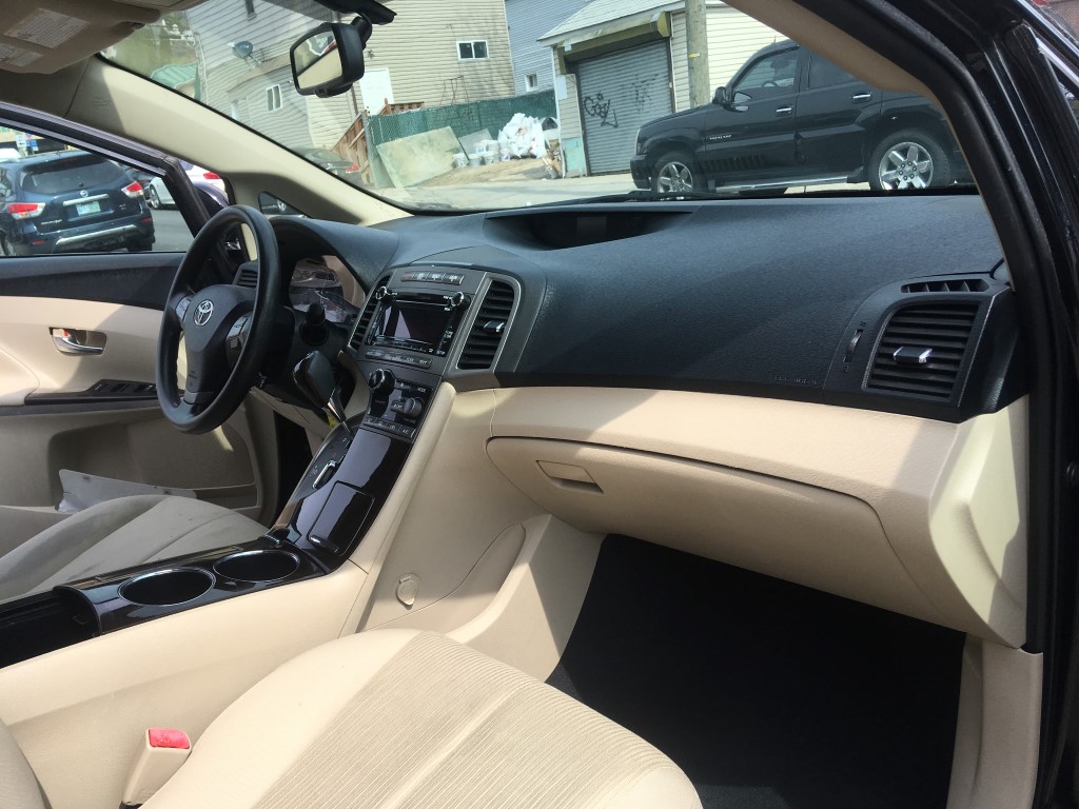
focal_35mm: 29
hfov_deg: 61.7
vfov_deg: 48.2
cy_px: 404
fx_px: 904
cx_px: 540
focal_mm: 4.15
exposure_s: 1/801
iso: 25
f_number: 2.2
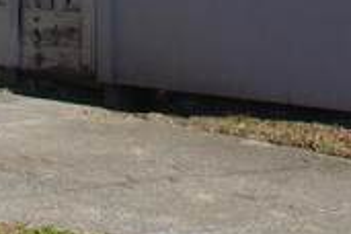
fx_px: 1969
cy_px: -482
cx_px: -205
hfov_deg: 9.8
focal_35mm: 202
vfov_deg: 6.2
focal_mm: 18
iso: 200
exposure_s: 1/160
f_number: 11
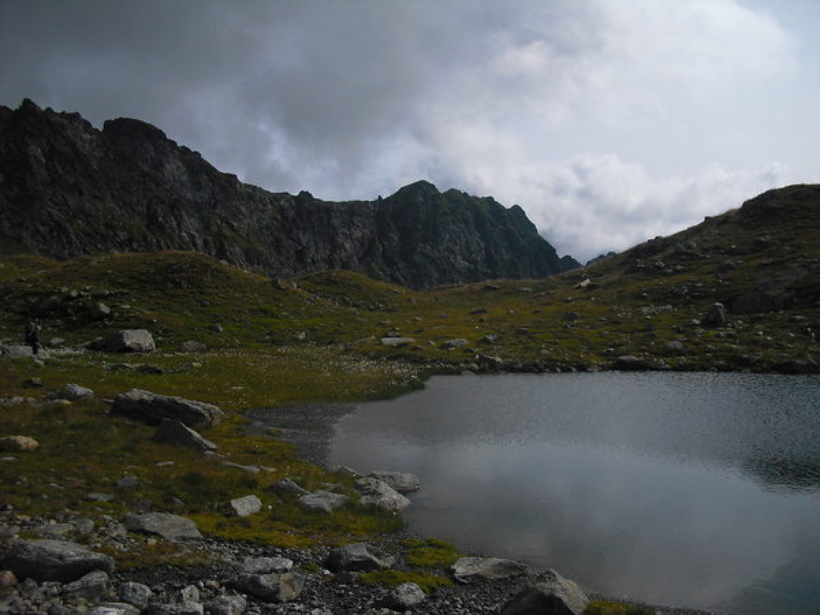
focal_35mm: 36
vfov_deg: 39.7
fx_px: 853
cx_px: 410
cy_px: 308
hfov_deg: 51.4
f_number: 7.8
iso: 100
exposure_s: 1/640
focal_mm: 6.3
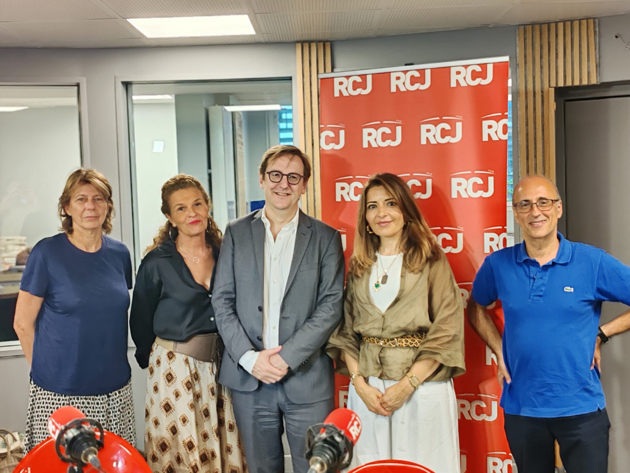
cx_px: 315
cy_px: 236
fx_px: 983
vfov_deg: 27.0
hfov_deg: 35.5
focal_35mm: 54
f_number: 2.4
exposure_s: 1/50
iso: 500
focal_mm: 6.12
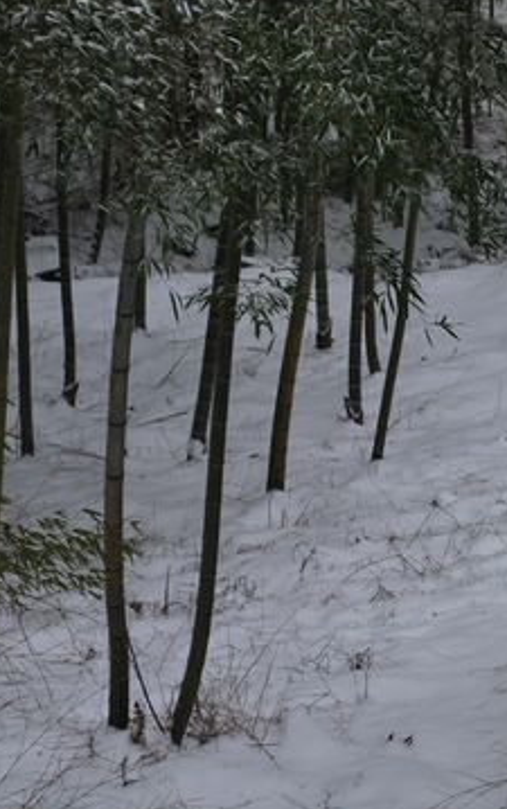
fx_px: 3618
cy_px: 433
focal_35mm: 164
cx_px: 597
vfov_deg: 12.8
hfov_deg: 7.9
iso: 100
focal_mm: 55
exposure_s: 1/125
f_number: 6.3
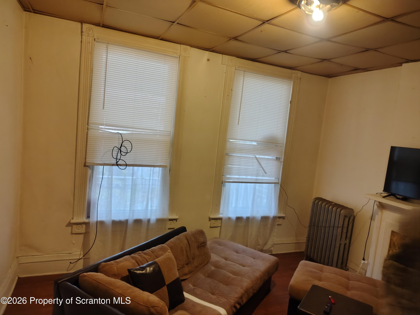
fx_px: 291
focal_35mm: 24
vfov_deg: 56.8
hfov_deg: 71.6
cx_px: 210
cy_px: 158
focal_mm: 5.56
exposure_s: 1/60
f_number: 1.8
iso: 1888
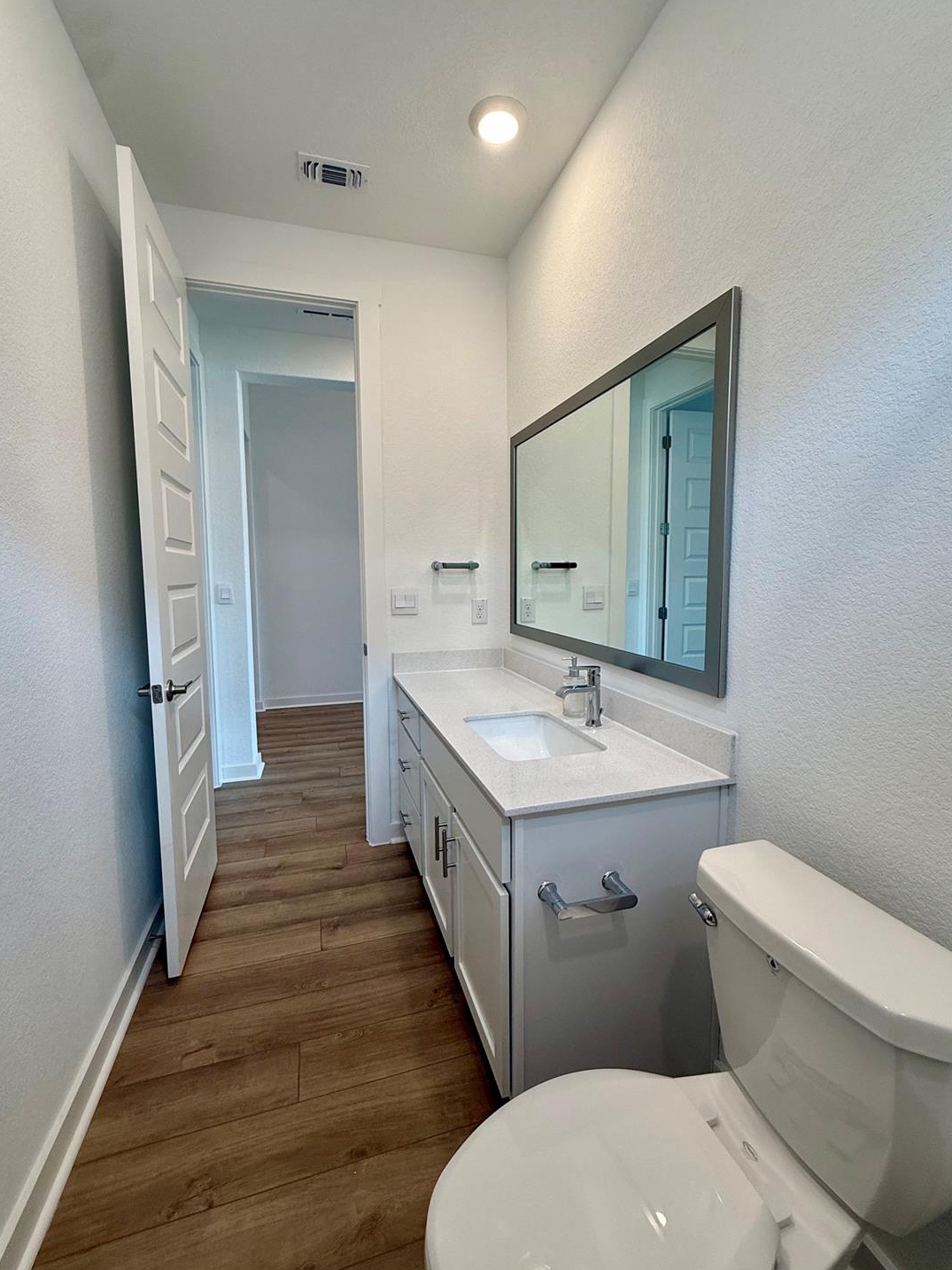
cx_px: 476
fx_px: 550
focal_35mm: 15
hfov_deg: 81.7
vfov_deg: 98.2
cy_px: 626
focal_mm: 2.22
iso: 125
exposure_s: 1/120
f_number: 2.2
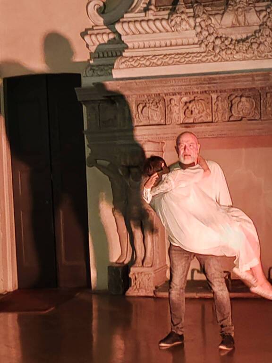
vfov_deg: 21.8
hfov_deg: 16.4
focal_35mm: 90
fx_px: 943
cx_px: 136
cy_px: 182
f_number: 1.9
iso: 1600
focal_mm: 6.12
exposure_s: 1/50
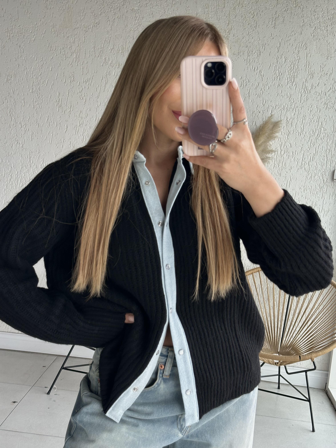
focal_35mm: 48
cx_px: 168
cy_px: 224
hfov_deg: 30.3
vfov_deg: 39.7
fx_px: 621
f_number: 1.78
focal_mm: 6.86
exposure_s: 1/71
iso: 80
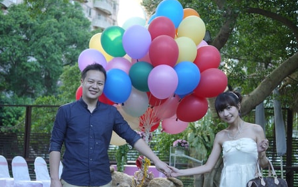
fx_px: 488
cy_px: 131
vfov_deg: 21.5
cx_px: 154
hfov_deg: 34.0
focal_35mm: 60
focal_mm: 20
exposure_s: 1/200
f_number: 1.7
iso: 100
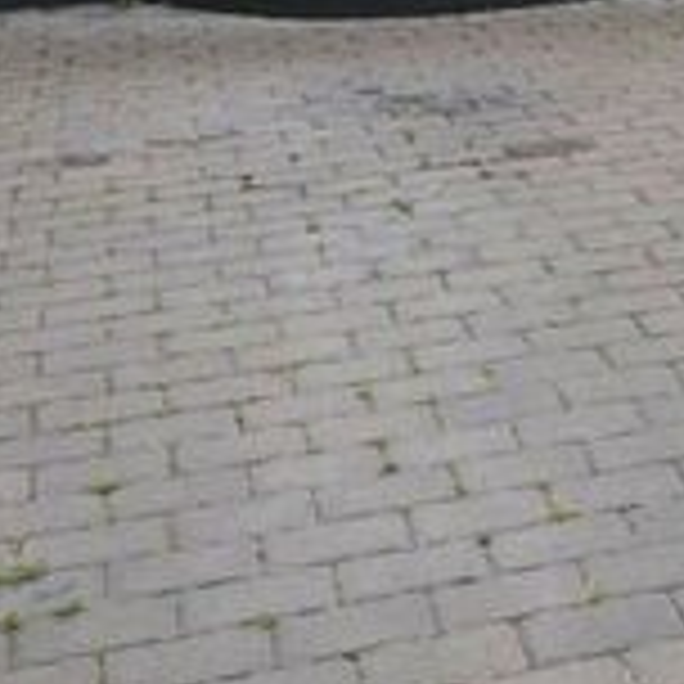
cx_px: 729
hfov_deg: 20.3
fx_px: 1833
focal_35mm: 82
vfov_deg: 19.2
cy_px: -263
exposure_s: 1/320
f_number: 9
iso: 200
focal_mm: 14
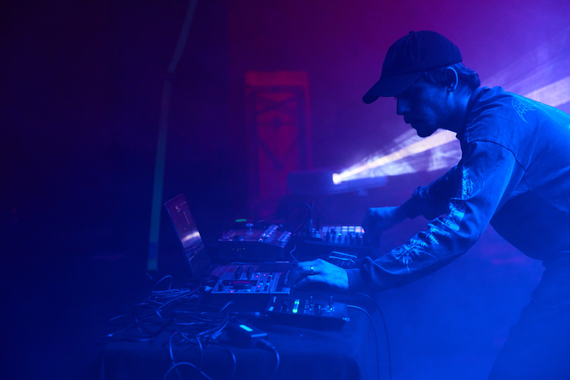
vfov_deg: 16.5
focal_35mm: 83
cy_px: 190
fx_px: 1314
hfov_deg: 24.5
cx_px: 285
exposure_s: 1/200
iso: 4000
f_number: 4
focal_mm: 83
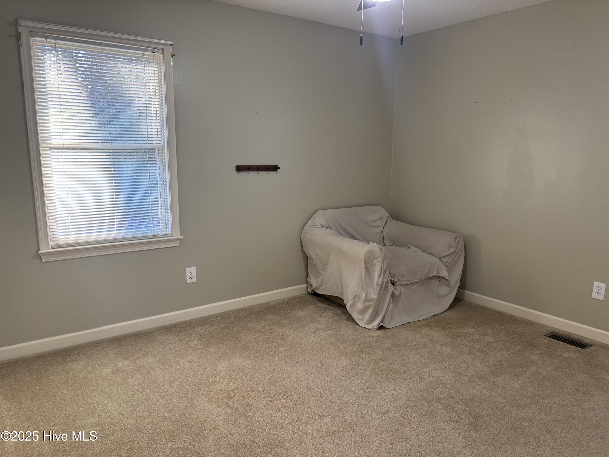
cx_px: 304
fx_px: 457
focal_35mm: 26
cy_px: 228
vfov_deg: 53.1
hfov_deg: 67.3
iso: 200
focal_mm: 5.96
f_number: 1.6
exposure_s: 1/60
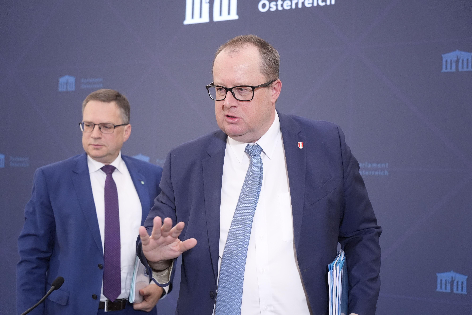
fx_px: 656
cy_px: 158
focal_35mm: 50
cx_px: 236
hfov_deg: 39.6
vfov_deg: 27.0
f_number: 4
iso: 4000
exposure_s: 1/400
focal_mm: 50
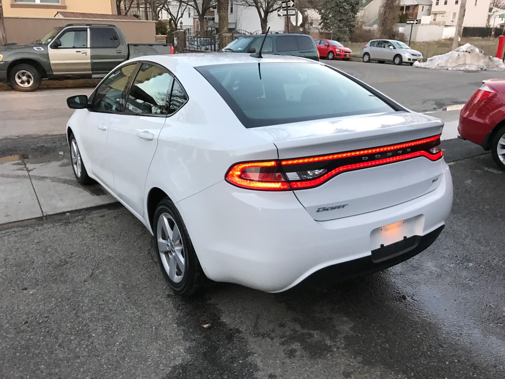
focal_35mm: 28
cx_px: 252
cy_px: 190
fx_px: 408
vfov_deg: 49.7
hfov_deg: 63.4
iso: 32
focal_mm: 3.99
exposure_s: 1/41
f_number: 1.8
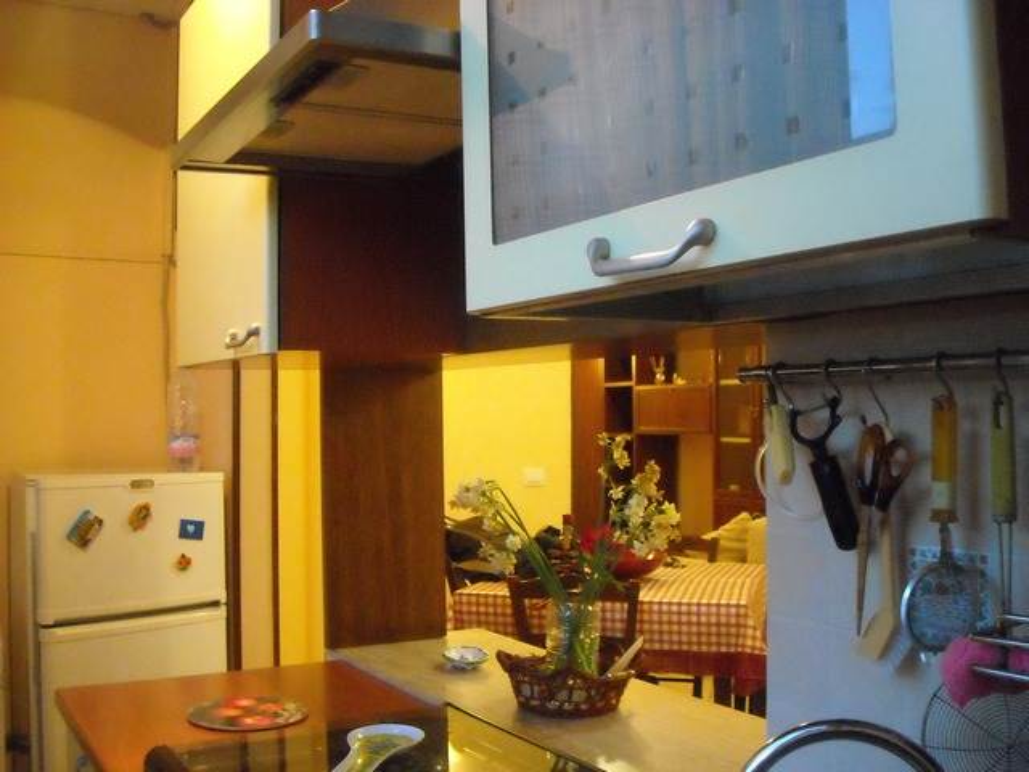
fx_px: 1040
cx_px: 514
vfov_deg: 40.7
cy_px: 386
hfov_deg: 52.6
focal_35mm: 35
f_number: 2.8
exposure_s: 1/27
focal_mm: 5.7
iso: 800
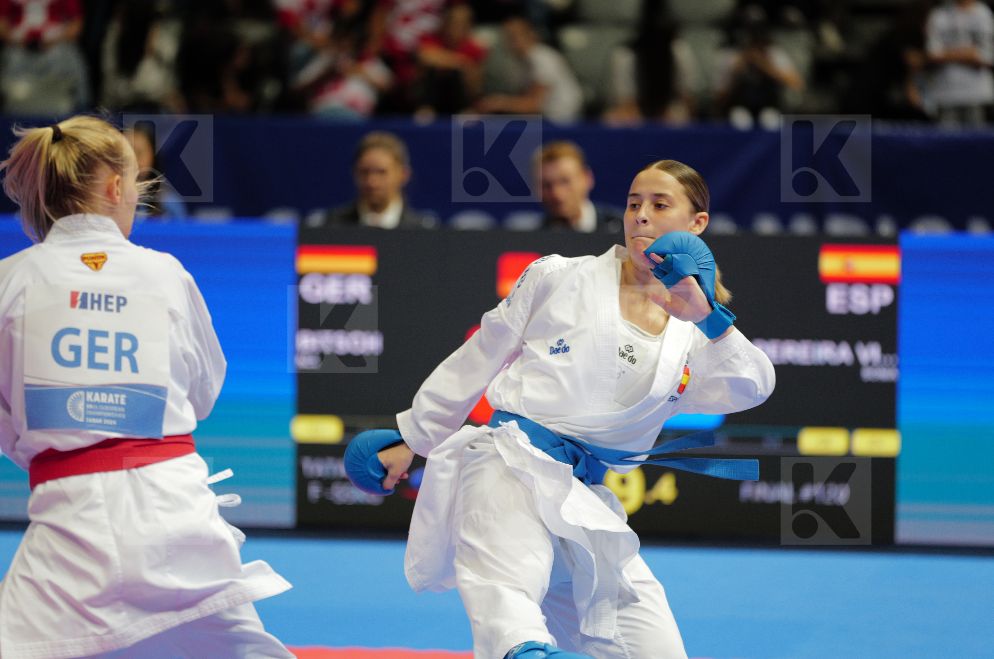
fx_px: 5292
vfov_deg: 7.1
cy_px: 330
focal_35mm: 192
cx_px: 497
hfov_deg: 10.7
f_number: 2.8
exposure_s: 1/1000
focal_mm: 192
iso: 2000
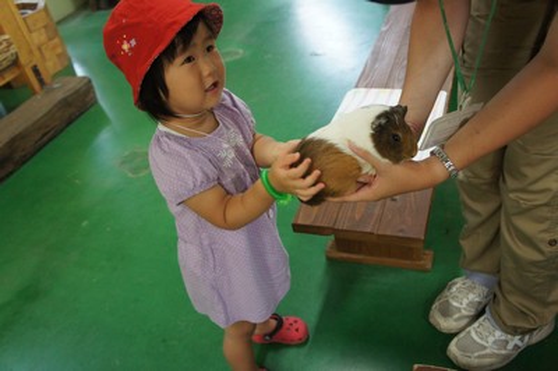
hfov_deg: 57.3
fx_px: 511
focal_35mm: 33
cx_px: 279
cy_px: 186
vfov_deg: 39.9
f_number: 4
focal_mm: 22
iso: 1600
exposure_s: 1/160
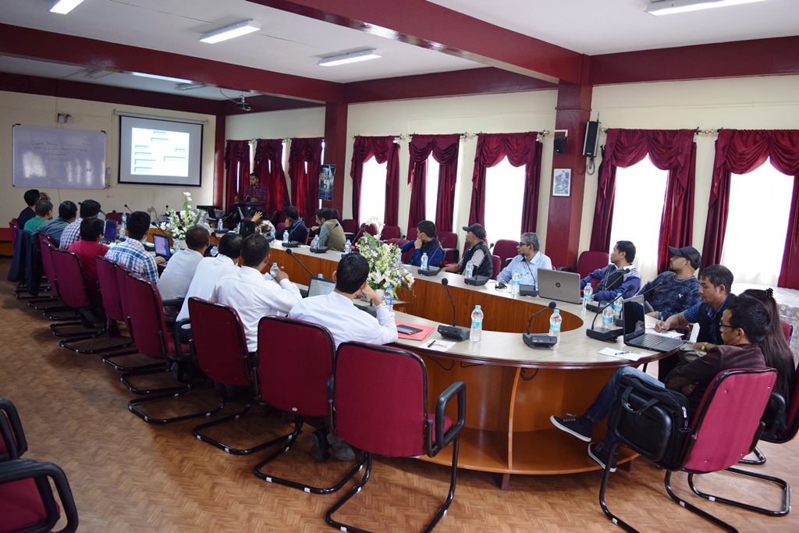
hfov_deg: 67.4
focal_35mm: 27
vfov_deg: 47.9
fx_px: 599
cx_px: 400
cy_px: 266
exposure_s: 1/60
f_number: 3.5
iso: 1100
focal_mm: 18
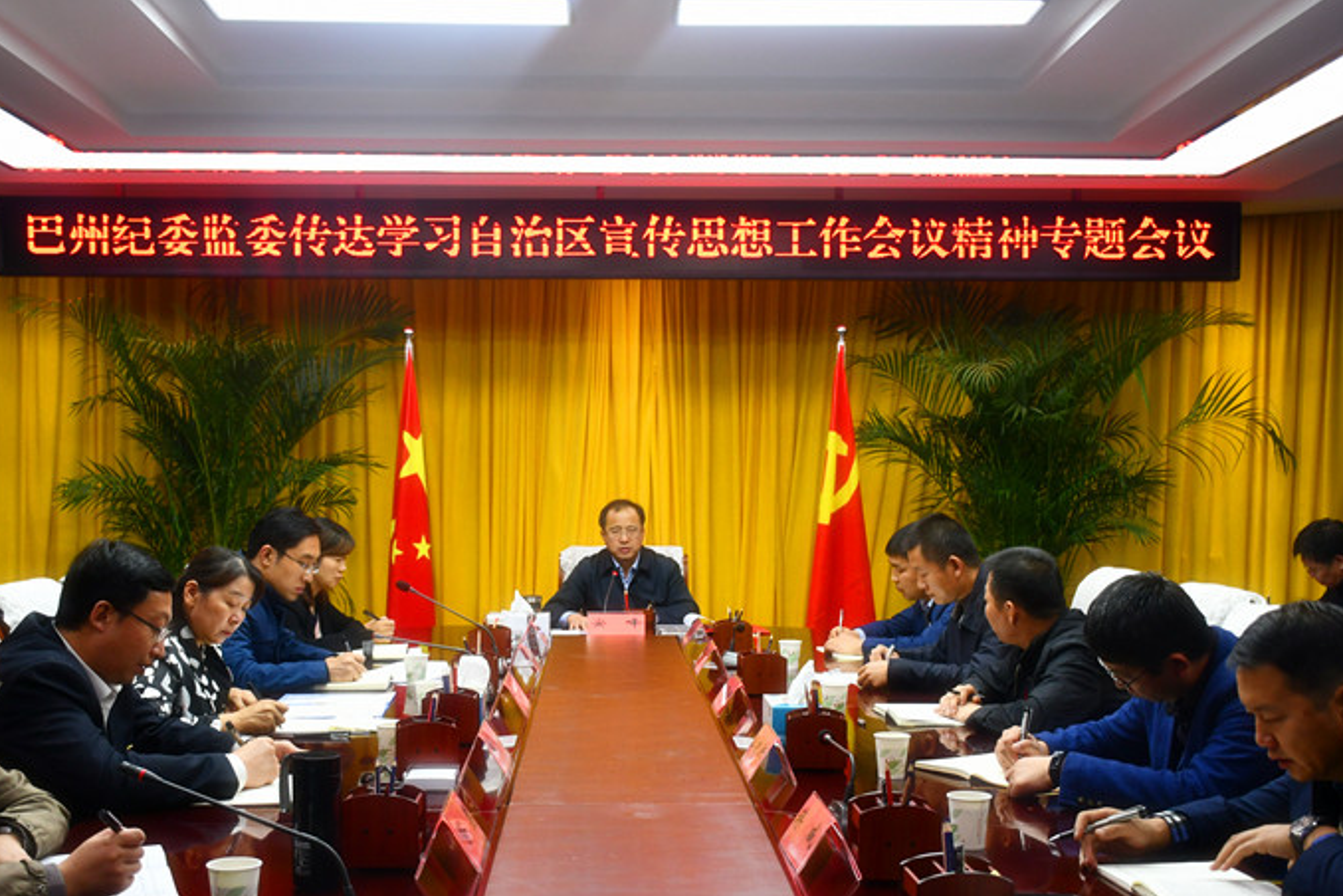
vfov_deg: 29.2
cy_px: 508
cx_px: 622
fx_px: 1716
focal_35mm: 46
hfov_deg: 42.7
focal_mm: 26
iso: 1100
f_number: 3.8
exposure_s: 1/125
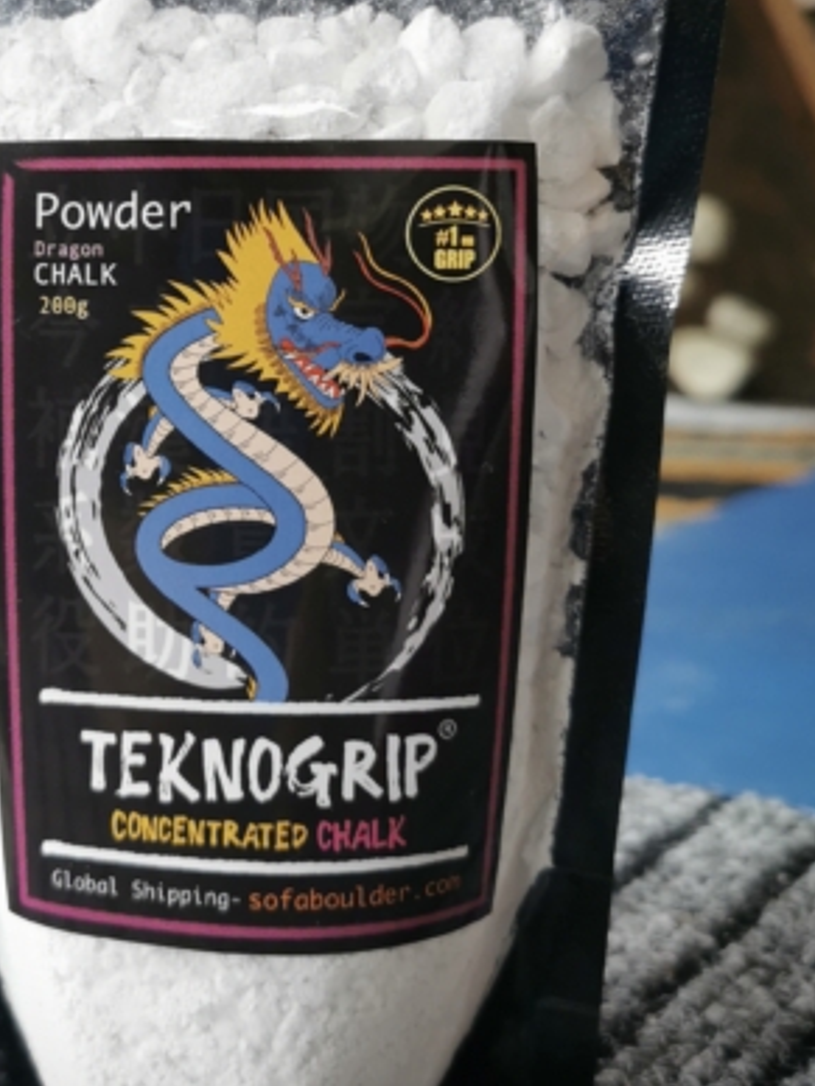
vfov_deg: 38.5
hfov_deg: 29.4
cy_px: 360
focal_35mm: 49
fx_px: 1538
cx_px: 239
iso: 125
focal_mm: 5.56
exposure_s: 1/50
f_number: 1.6
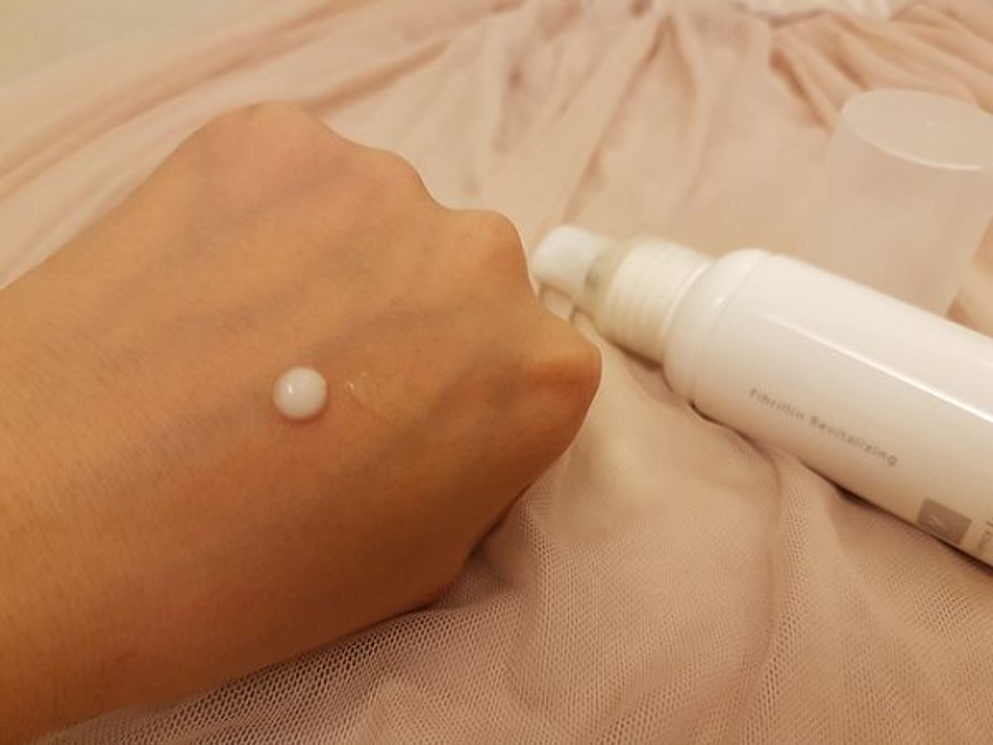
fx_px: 746
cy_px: 372
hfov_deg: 67.3
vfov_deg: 53.1
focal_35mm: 26
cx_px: 496
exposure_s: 1/40
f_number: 1.7
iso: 200
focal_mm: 4.2
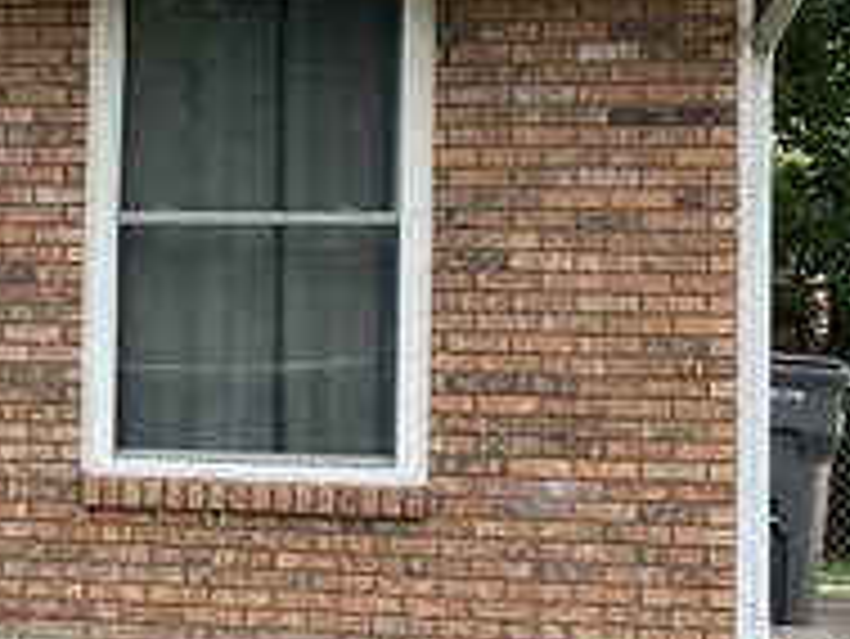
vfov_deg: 13.5
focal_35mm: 110
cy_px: 364
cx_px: -576
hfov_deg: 15.8
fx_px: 2703
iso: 32
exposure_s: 1/662
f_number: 1.8
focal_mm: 4.25
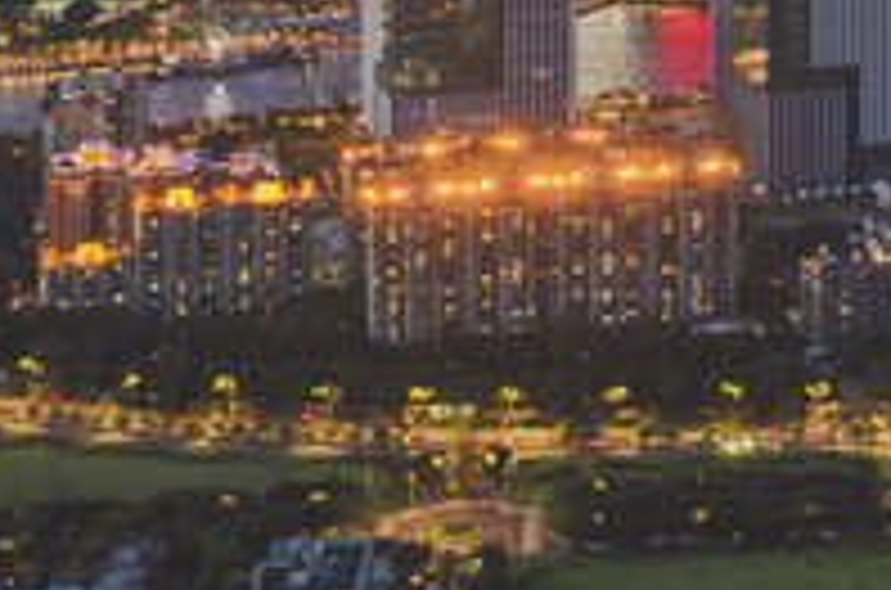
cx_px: 896
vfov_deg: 15.0
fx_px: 2099
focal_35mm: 85
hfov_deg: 23.0
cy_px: -263
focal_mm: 10.26
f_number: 2.8
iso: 100
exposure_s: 1/2
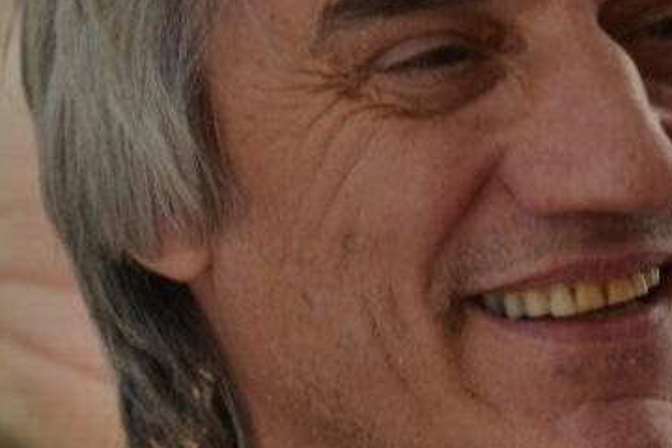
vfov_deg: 1.1
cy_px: 242
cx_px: 504
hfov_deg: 1.6
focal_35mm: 1280
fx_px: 23891
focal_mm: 300
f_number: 5.6
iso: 400
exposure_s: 1/125
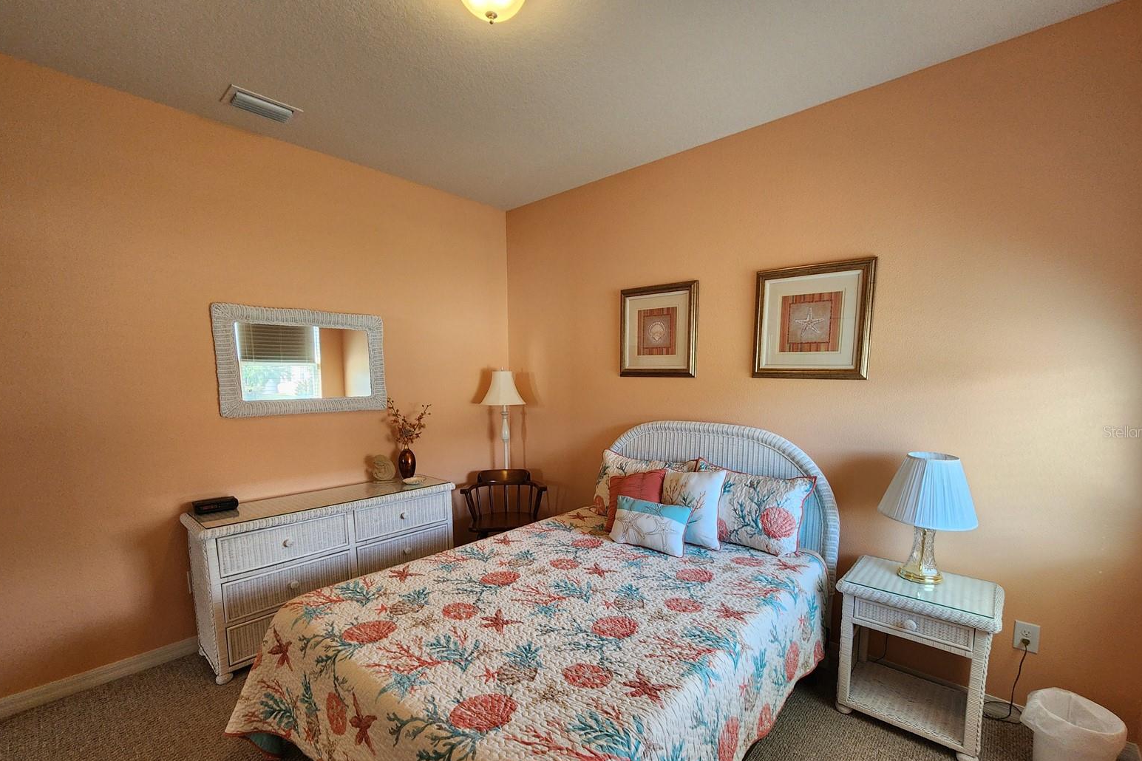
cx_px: 582
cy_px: 431
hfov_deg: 104.2
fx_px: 444
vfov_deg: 80.8
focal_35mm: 14
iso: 160
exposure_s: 1/60
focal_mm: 2.2
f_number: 2.2
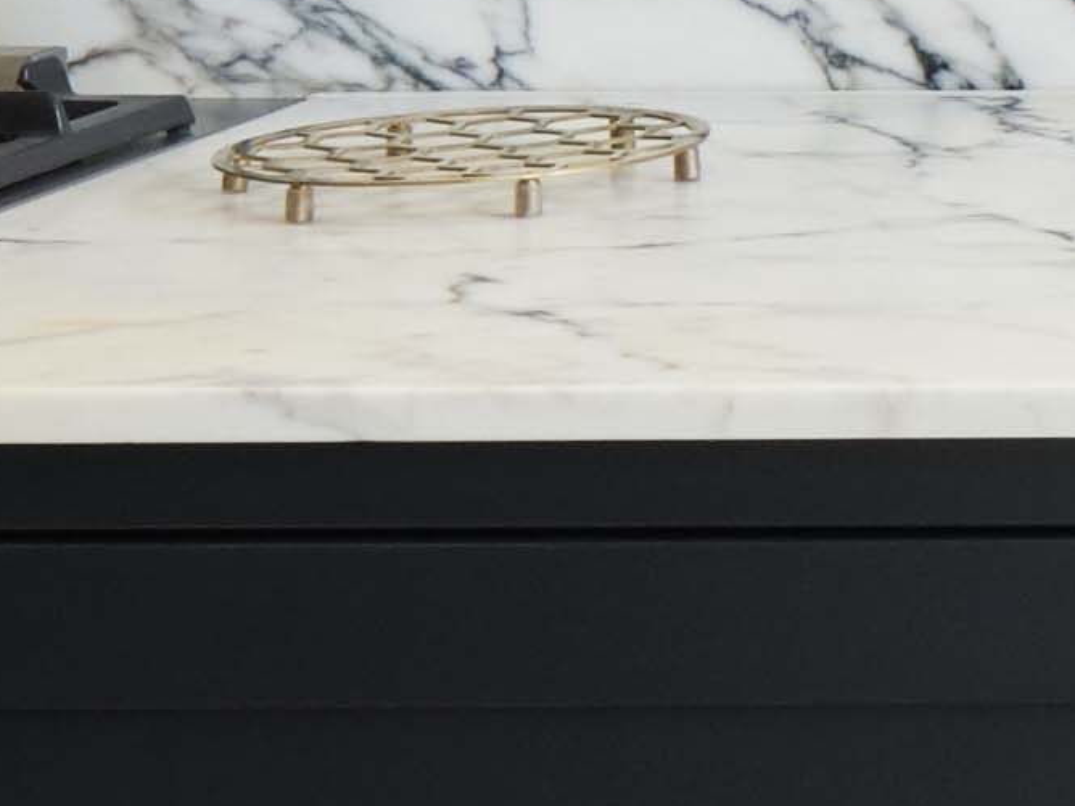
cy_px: -771
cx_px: 2576
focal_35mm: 164
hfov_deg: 10.4
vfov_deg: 8.6
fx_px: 5093
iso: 200
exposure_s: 1/10
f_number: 8
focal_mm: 12.9
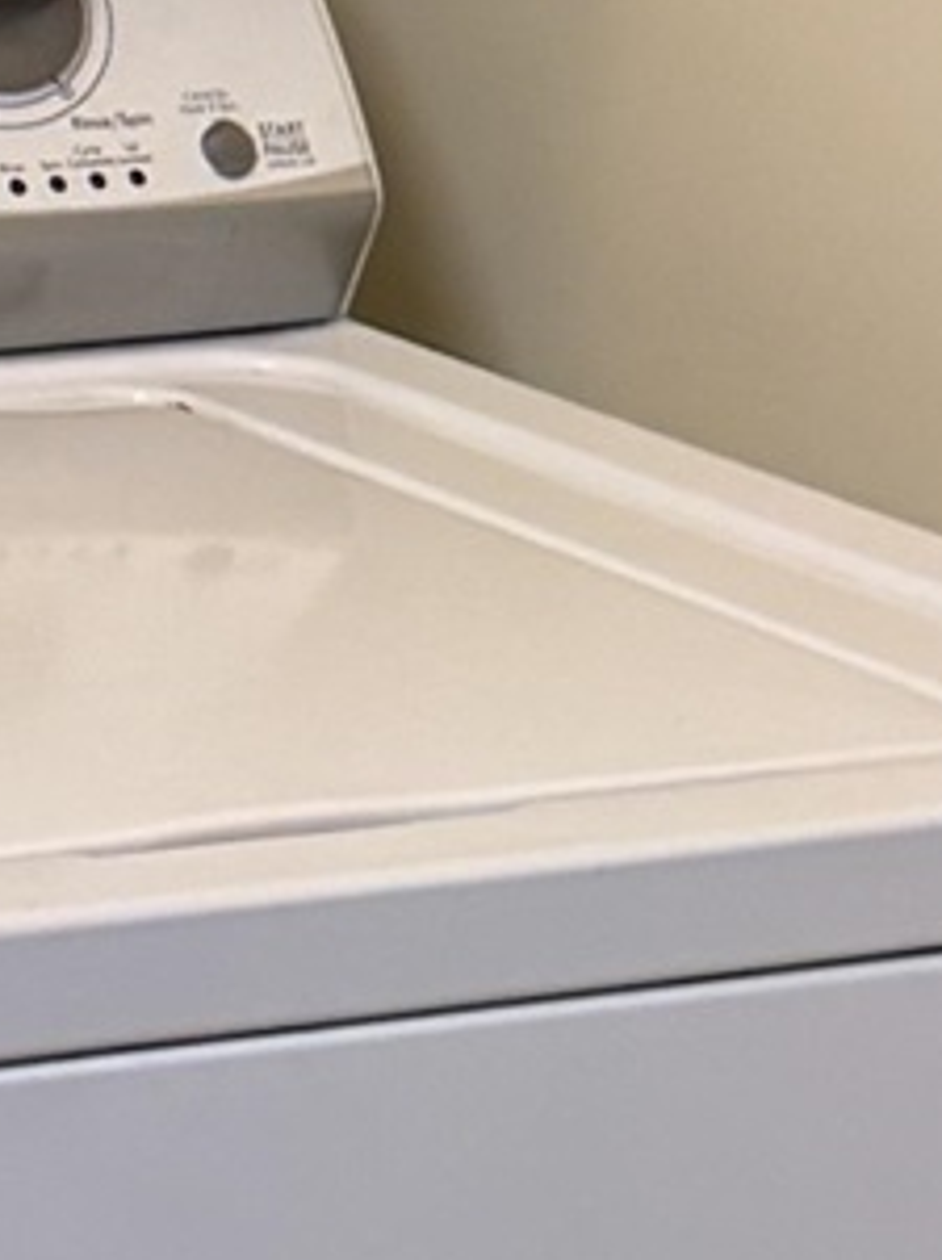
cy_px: -121
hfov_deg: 7.3
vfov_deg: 10.6
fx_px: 6690
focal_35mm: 184
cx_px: -1608
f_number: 1.78
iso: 160
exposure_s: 1/120
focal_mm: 6.76
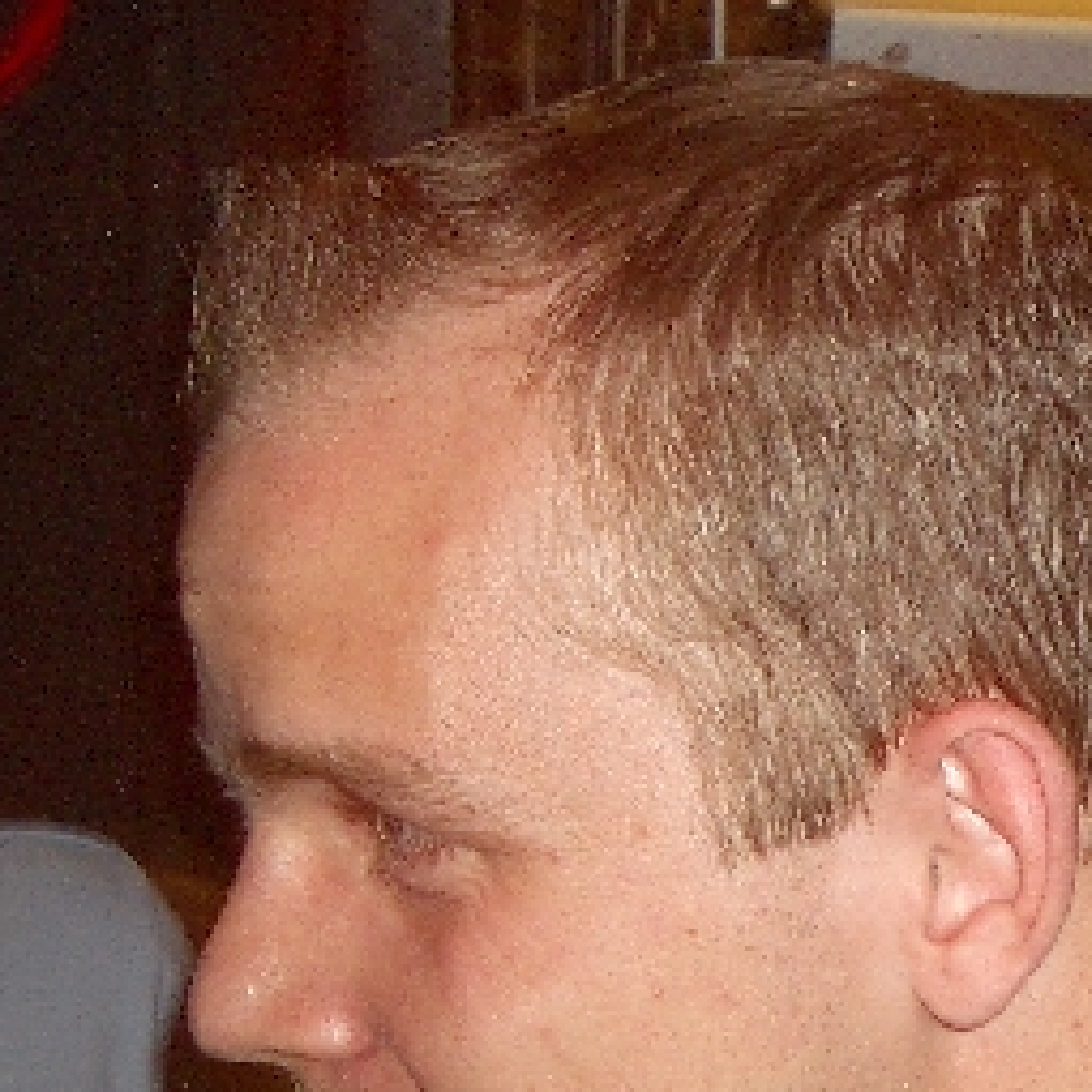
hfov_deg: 17.1
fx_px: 3462
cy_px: 1006
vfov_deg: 17.6
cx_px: 1315
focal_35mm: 97
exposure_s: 4
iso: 100
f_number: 2.6
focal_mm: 5.8
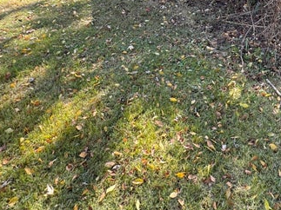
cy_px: -36
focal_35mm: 37
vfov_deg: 32.6
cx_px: 214
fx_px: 300
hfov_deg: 48.0
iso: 40
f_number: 2.2
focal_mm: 2.22
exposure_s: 1/99
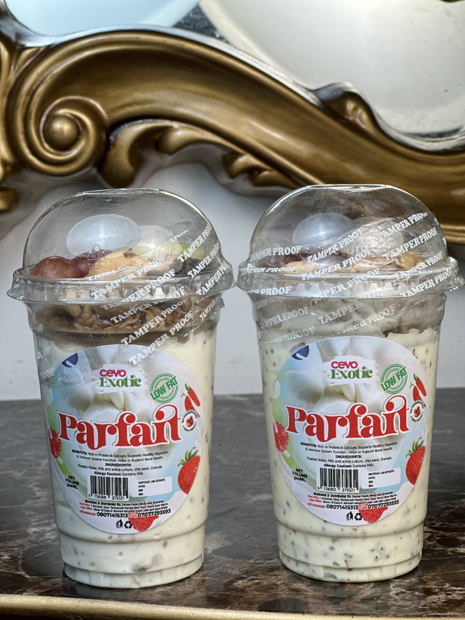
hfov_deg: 19.1
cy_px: 310
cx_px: 232
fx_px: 1379
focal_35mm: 77
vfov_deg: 25.3
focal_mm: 9
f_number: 2.8
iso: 32
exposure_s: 1/428
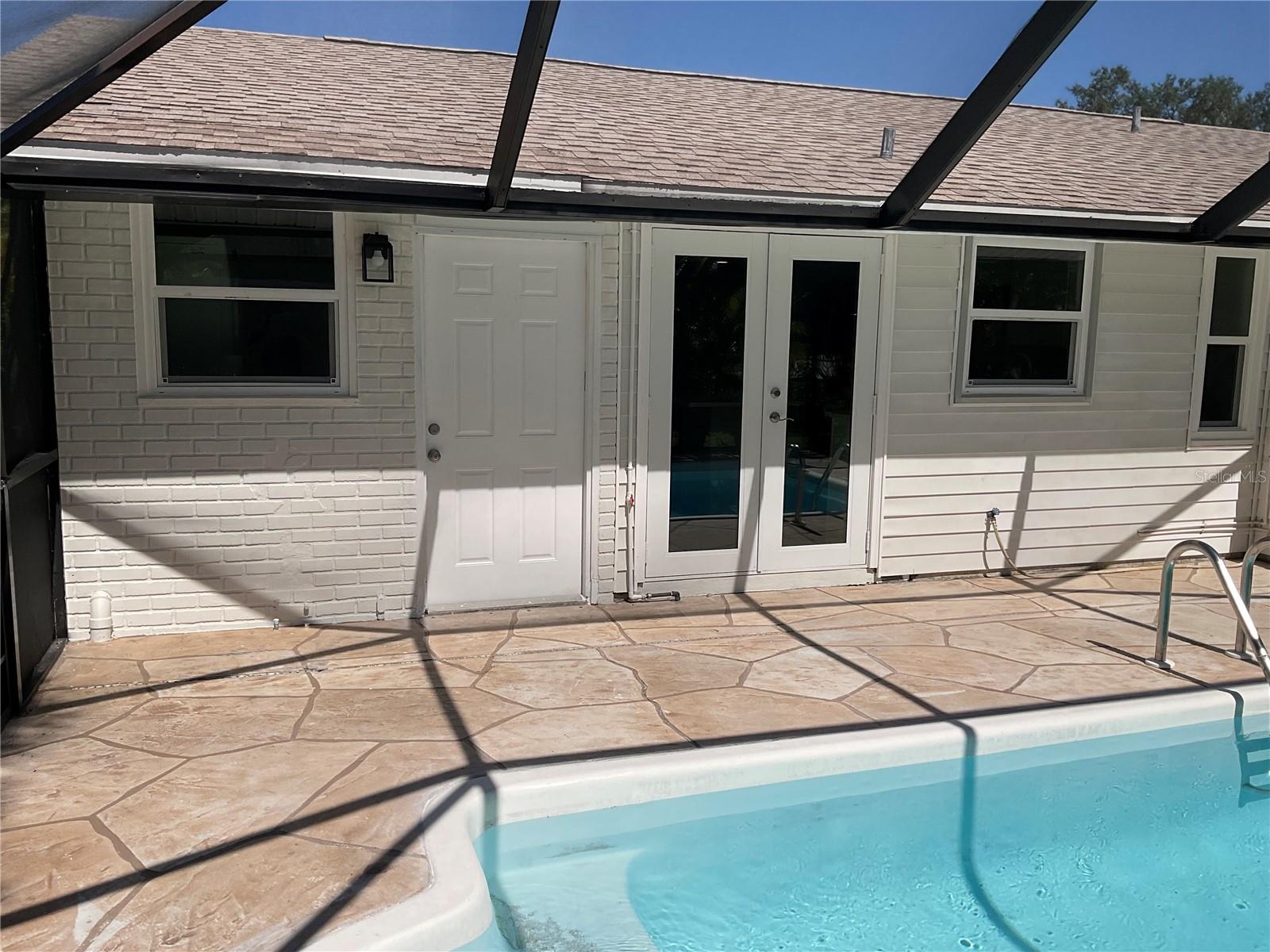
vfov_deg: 48.2
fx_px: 1064
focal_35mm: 29
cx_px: 635
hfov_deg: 61.7
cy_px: 476
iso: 16
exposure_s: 1/3322
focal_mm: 3
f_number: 1.8
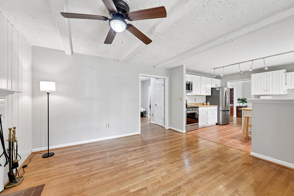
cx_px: 147
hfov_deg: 104.3
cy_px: 98
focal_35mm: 14
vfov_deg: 81.2
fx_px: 114
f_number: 8
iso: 400
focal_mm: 14
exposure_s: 1/15
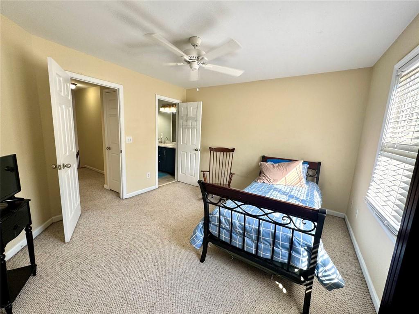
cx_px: 210
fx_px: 169
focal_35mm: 14
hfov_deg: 102.1
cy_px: 157
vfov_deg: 85.7
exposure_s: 1/99
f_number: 2.2
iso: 64
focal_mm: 2.22
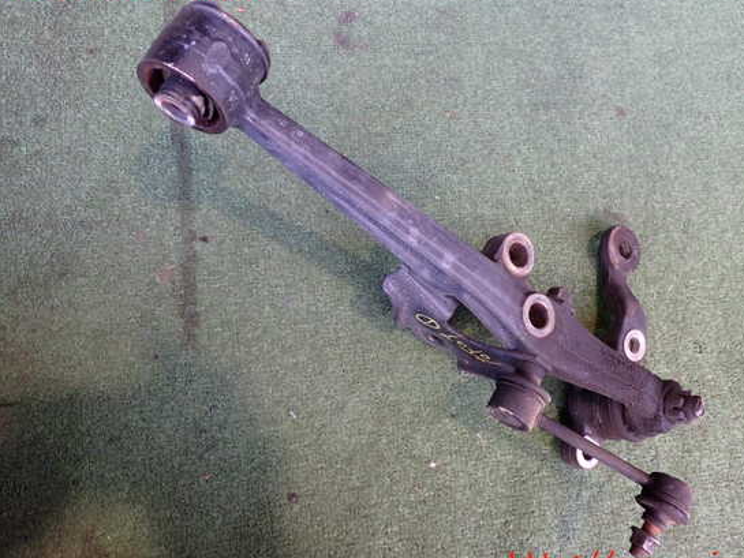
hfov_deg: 55.2
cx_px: 408
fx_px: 709
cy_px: 276
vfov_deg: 43.0
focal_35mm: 33
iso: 200
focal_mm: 5.4
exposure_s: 1/40
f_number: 2.3
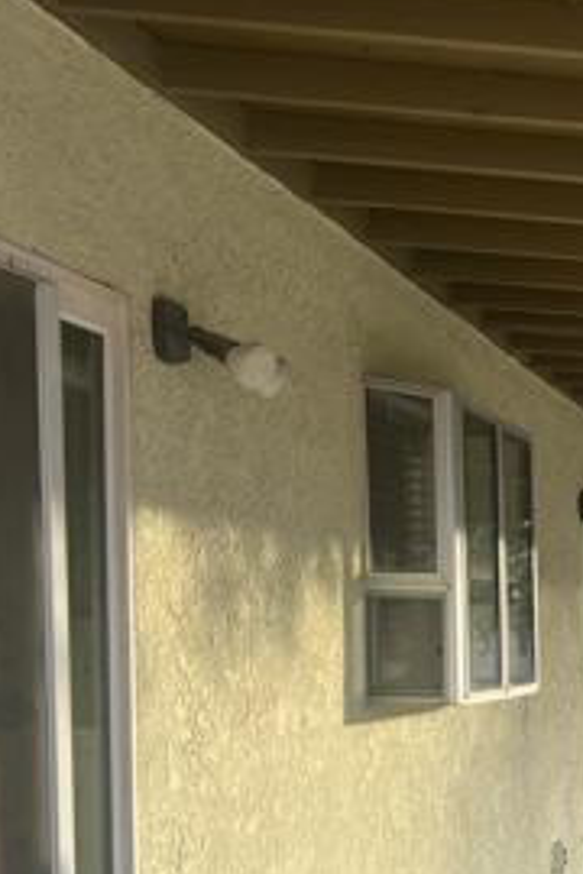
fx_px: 1555
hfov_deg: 18.0
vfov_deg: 30.7
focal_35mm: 64
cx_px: 965
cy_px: 683
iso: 40
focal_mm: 5.7
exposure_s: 1/258
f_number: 1.5
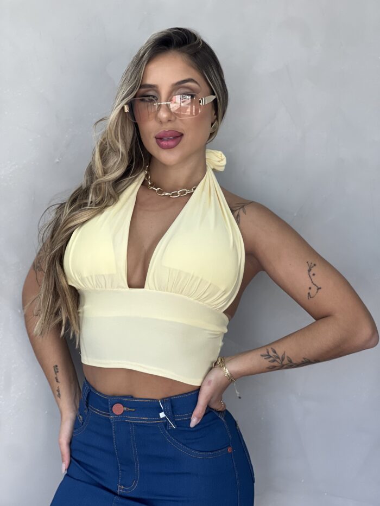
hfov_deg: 19.1
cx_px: 190
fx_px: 1127
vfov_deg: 25.3
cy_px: 253
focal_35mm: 77
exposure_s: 1/120
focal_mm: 9
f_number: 2.8
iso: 125
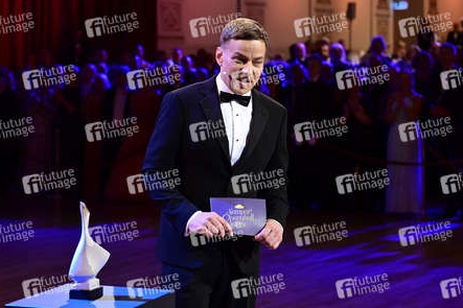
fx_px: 771
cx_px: 230
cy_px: 156
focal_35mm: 60
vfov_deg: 22.6
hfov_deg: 33.4
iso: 3200
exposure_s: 1/200
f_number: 3.2
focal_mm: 59
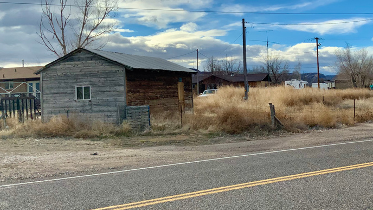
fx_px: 465
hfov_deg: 42.9
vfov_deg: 25.4
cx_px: 261
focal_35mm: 47
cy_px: 84
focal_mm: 3
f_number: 1.8
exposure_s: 1/2538
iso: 20
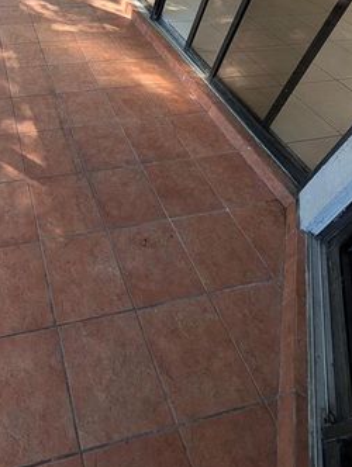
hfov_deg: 50.4
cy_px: 53
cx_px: 34
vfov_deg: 61.3
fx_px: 325
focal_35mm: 24
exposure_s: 1/152
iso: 66
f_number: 1.7
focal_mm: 2.02
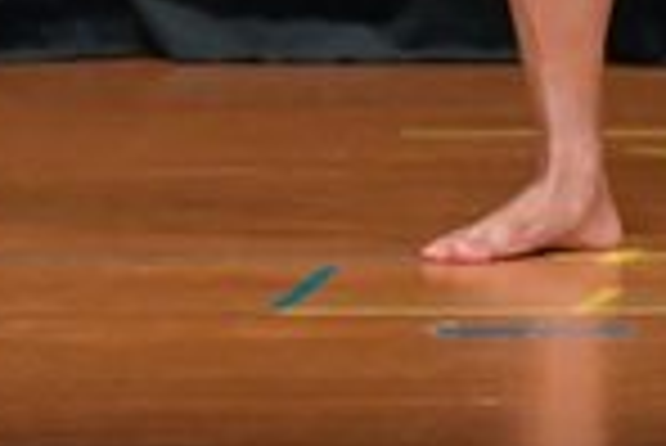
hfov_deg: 1.5
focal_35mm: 1331
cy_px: -590
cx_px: 812
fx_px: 24647
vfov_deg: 1.0
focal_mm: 170
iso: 4000
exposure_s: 1/400
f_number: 5.6
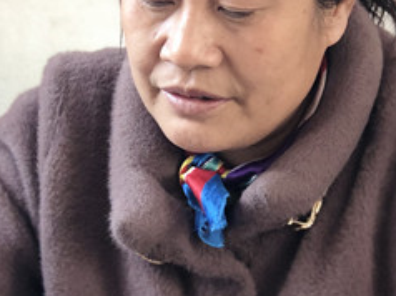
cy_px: 155
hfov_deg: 12.9
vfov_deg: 9.7
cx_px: 215
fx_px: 1749
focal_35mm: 153
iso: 100
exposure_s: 1/40
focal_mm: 6
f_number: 2.4
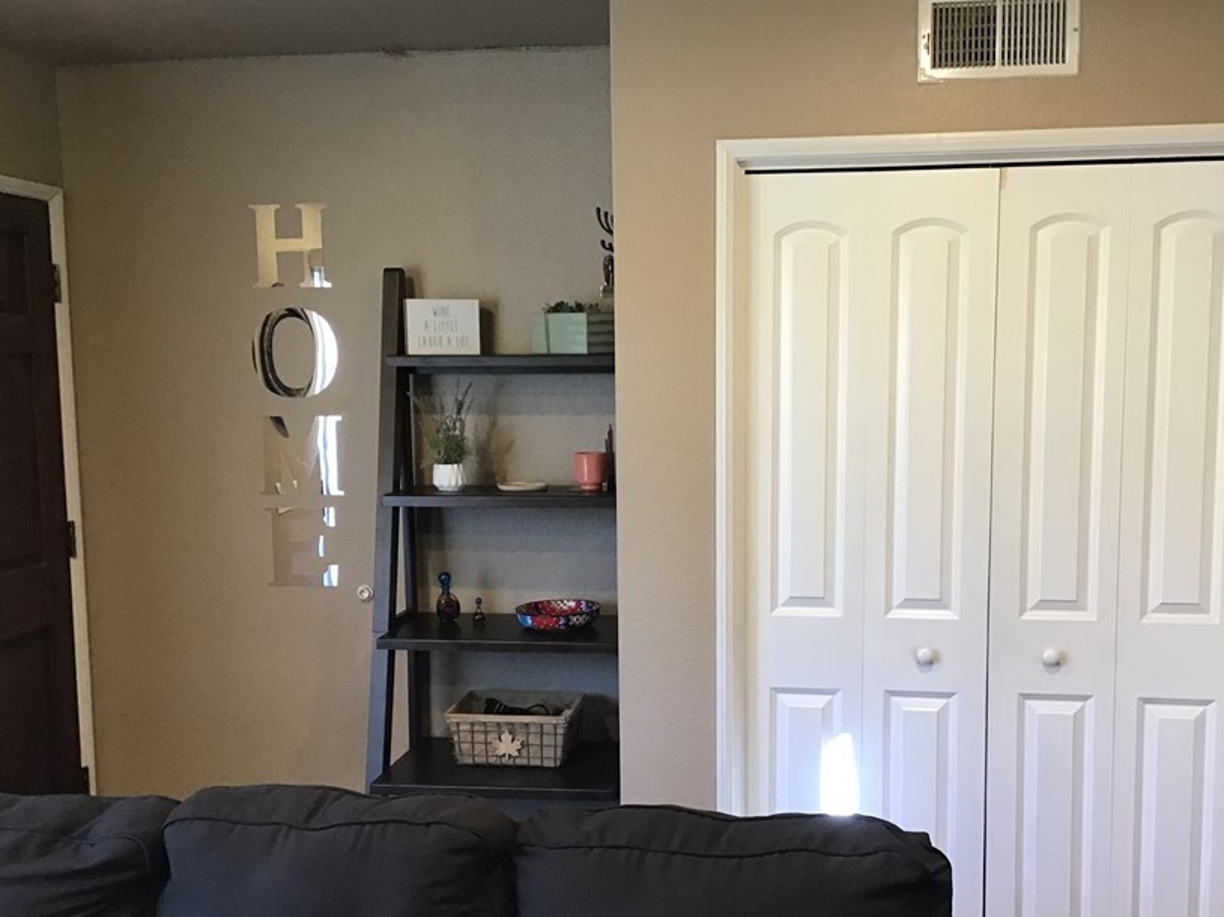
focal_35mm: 39
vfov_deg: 36.7
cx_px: 687
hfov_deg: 47.8
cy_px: 531
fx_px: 1379
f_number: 2.4
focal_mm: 3.3
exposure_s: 1/30
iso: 100
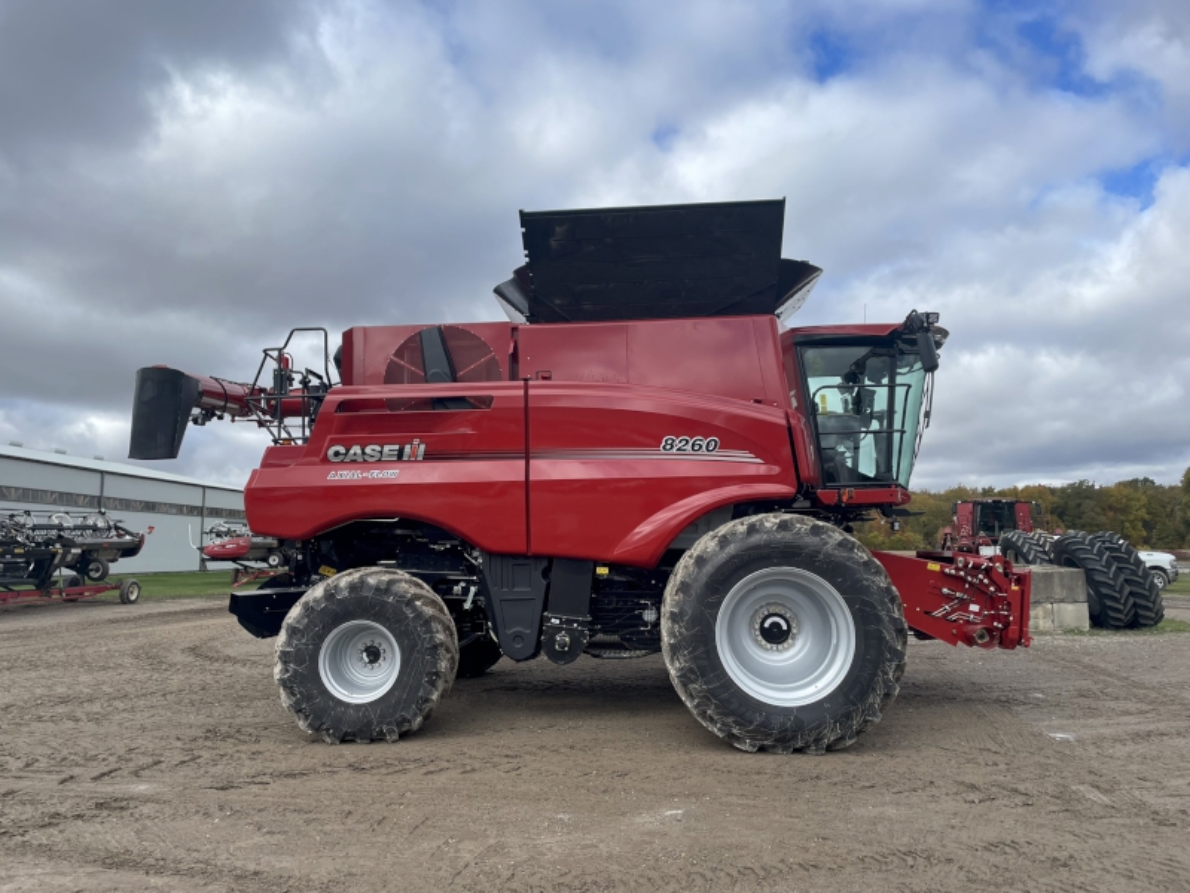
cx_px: 595
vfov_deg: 53.1
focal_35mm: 26
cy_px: 446
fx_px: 894
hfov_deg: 67.3
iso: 32
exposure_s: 1/2681
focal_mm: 4.2
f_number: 1.6
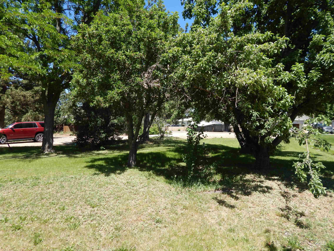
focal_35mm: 23
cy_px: 126
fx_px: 222
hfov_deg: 73.9
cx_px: 167
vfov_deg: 58.9
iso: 125
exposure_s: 1/800
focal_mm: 4
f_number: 3
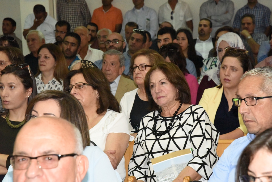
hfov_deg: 17.1
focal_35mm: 120
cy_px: 91
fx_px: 907
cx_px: 136
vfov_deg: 11.4
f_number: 13
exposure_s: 1/250
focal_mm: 120
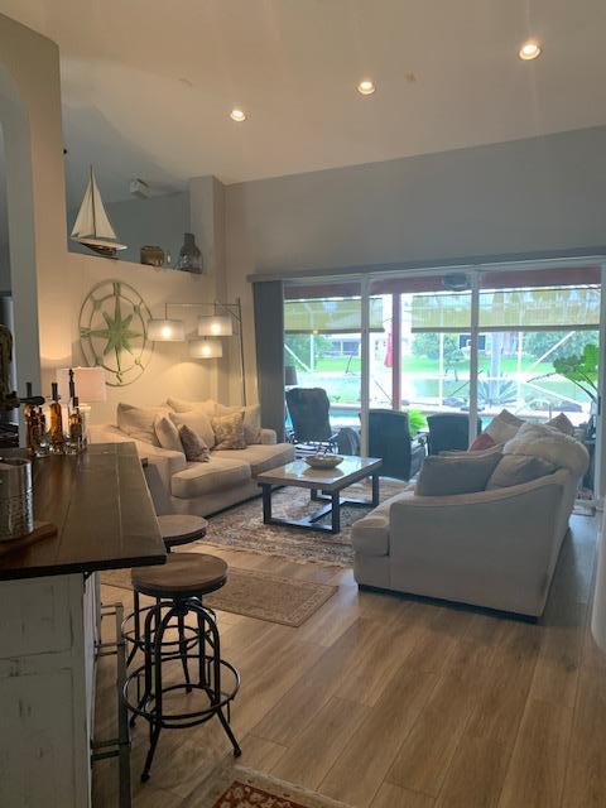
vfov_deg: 67.3
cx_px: 303
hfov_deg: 53.1
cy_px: 404
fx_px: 607
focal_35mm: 26
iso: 125
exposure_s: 1/60
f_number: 1.8
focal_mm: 4.25
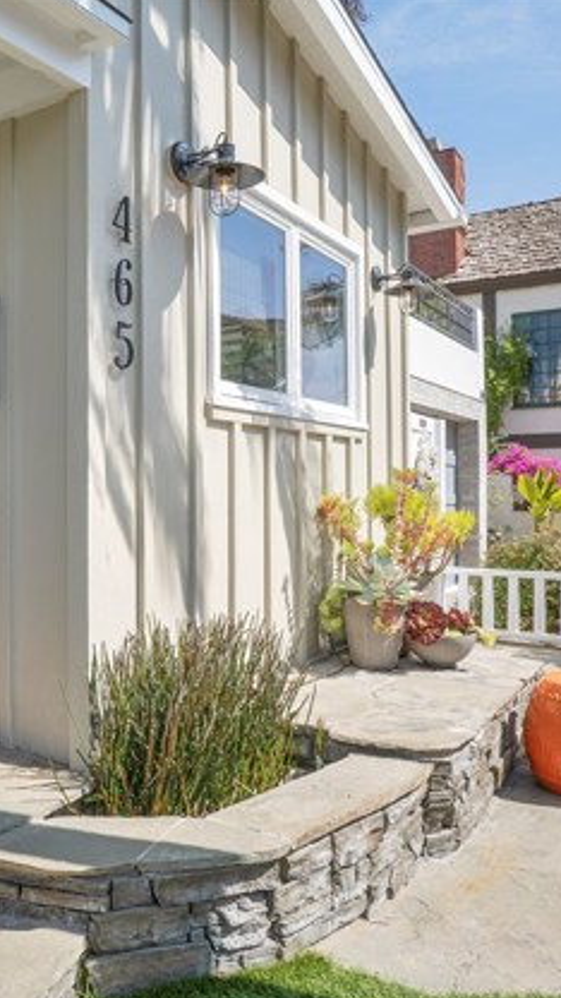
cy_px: 500
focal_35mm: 29
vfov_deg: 66.1
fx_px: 767
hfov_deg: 39.2
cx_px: 149
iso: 125
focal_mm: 18
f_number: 11
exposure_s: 1/640
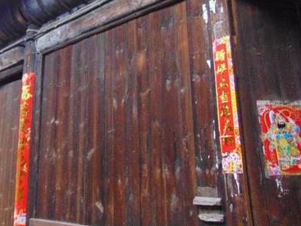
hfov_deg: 38.3
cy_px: 46
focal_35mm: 49
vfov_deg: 29.1
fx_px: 426
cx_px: 95
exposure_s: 1/30
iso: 400
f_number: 3
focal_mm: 4.5
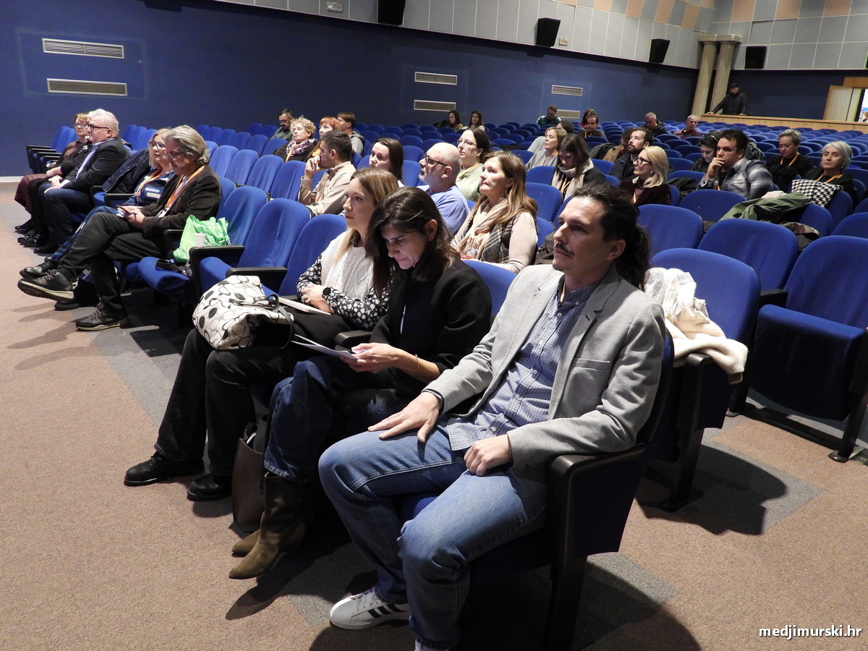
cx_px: 434
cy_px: 326
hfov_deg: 67.3
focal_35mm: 26
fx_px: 652
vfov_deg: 53.1
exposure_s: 1/8
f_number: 2.8
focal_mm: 4.7
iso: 500
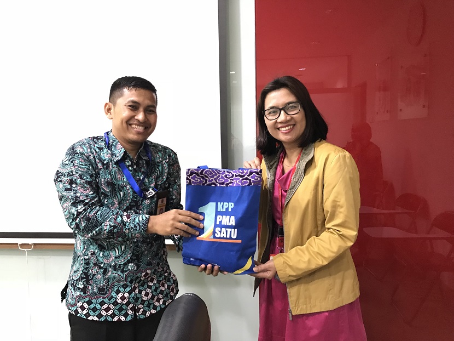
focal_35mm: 28
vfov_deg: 49.7
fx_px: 367
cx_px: 227
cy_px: 170
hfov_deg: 63.5
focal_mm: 3.99
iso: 100
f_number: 1.8
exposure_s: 1/9
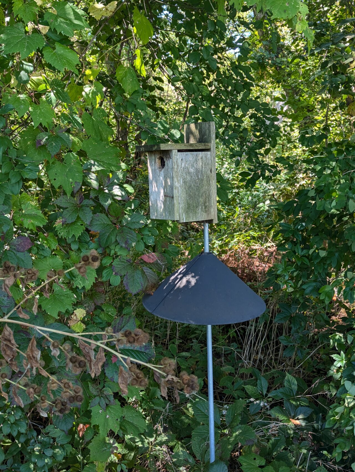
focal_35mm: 48
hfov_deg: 30.3
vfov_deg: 39.6
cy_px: 236
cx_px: 178
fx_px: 655
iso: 70
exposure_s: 1/165
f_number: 1.85
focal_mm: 6.81
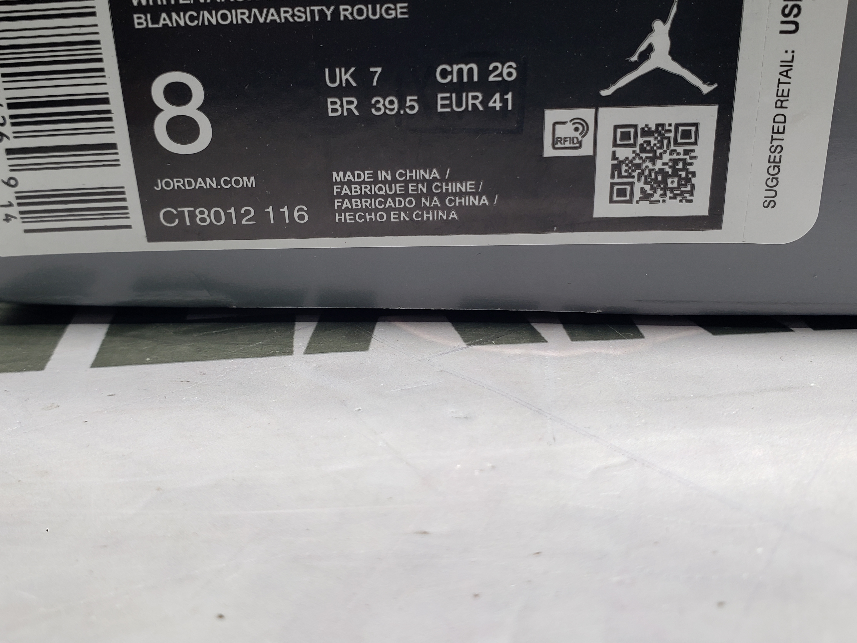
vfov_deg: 41.6
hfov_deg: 53.9
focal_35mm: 34
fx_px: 842
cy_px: 251
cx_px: 388
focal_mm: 4.3
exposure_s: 1/100
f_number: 2.4
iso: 80
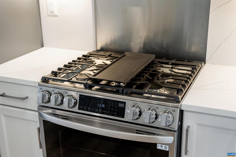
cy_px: 78
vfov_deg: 29.9
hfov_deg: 43.6
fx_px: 295
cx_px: 118
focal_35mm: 45
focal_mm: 30
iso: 1250
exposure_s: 1/160
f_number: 4
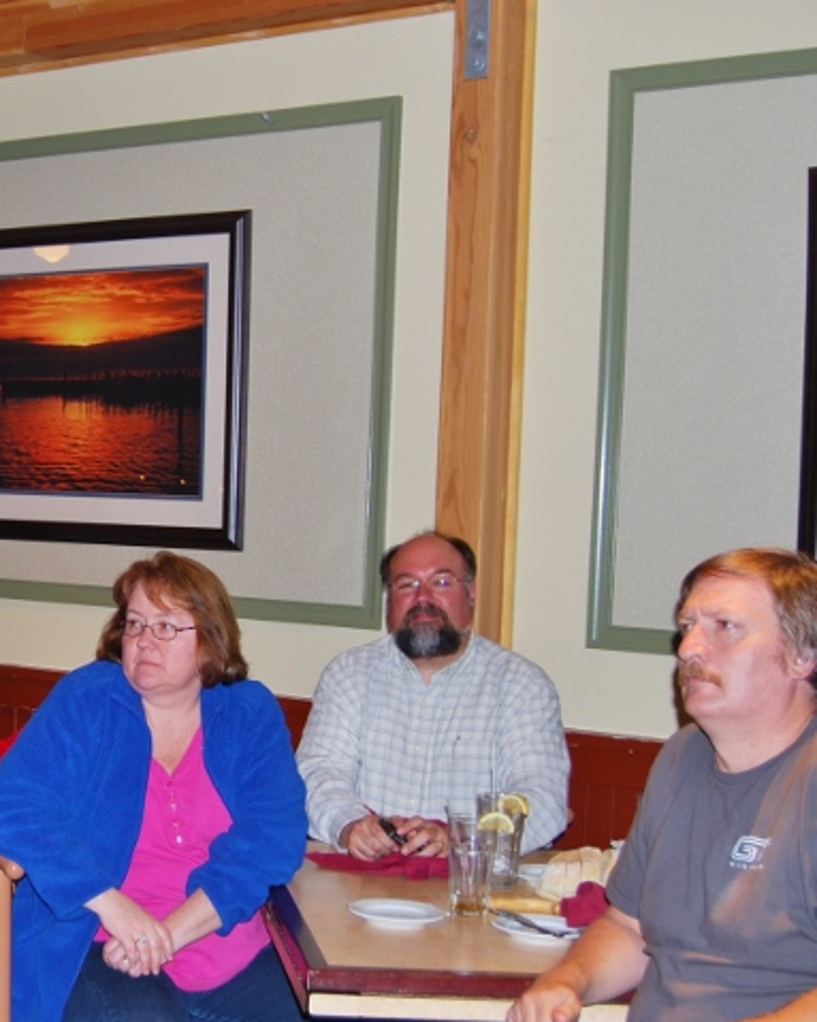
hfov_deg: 22.4
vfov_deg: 28.7
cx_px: 34
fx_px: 1995
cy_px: 557
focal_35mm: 66
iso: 200
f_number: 4.2
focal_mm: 28
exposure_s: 1/60
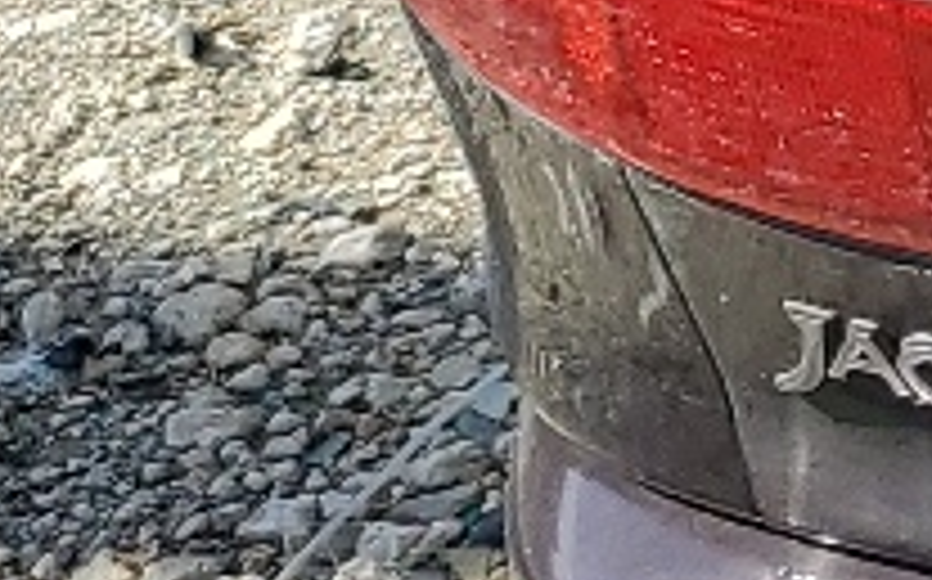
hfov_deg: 8.2
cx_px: 2868
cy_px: -683
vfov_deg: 6.0
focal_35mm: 213
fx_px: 5406
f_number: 1.5
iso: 50
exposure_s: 1/2500
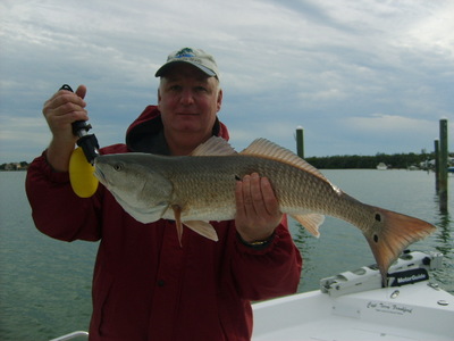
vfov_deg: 40.7
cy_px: 170
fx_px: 459
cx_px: 227
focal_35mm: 35
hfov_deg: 52.6
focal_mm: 5.8
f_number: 2.8
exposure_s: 1/1000
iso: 50
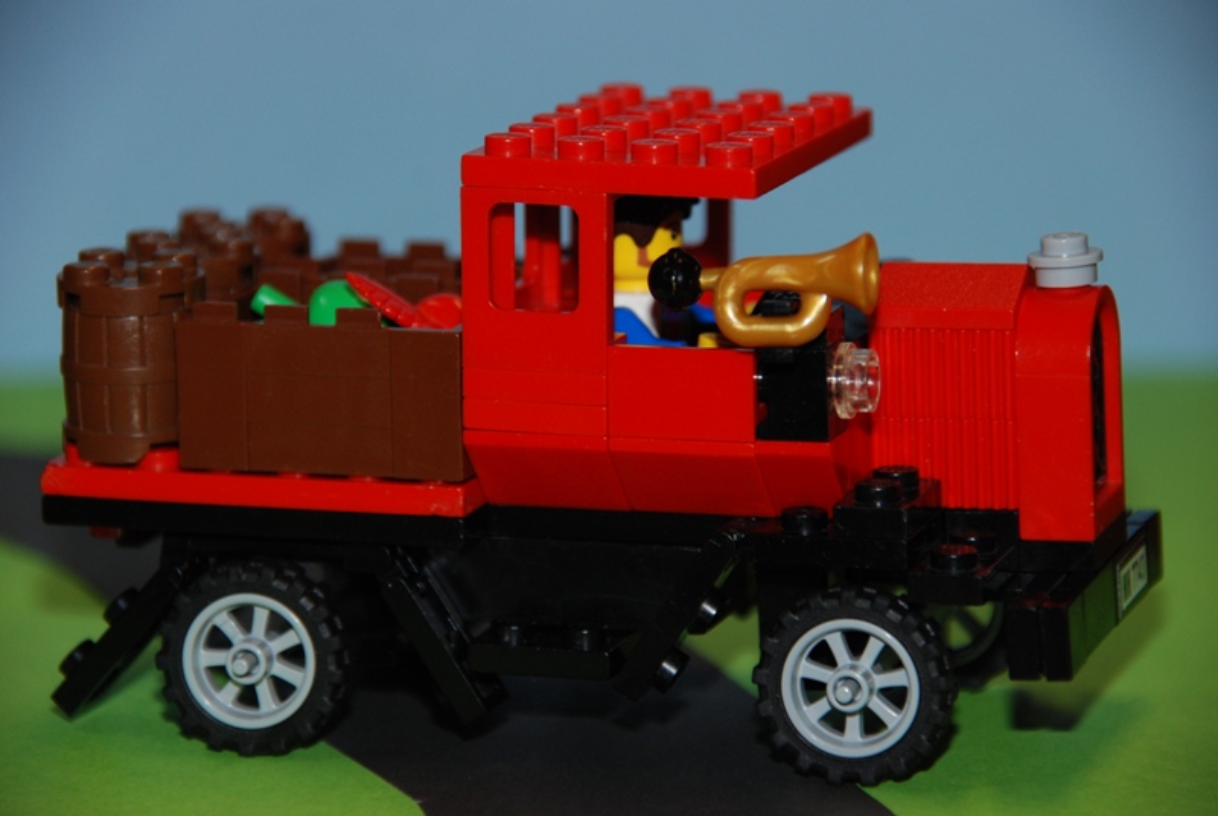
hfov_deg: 8.8
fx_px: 7878
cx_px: 609
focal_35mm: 232
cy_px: 408
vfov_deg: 5.9
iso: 400
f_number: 6
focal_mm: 155
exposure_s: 1/60
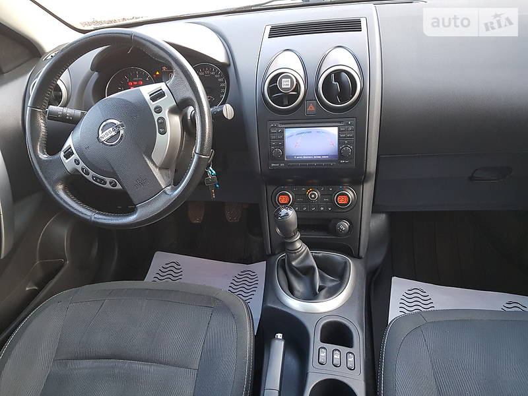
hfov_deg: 67.3
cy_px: 198
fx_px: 397
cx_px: 264
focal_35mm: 26
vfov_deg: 53.1
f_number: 1.7
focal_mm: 4.2
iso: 125
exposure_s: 1/50
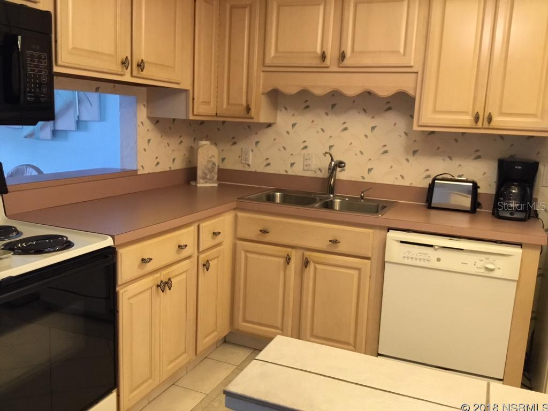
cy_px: 206
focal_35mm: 31
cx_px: 274
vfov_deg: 45.4
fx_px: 491
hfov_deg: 58.4
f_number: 2.4
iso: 125
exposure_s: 1/30
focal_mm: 3.3
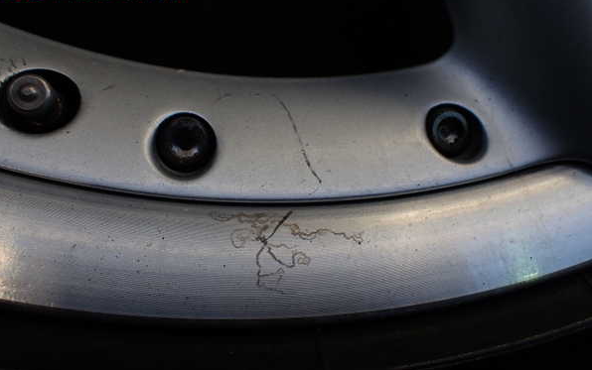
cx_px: 295
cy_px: 202
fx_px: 516
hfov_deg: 59.6
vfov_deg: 39.4
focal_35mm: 32
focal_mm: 5.4
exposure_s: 1/250
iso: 100
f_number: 3.2
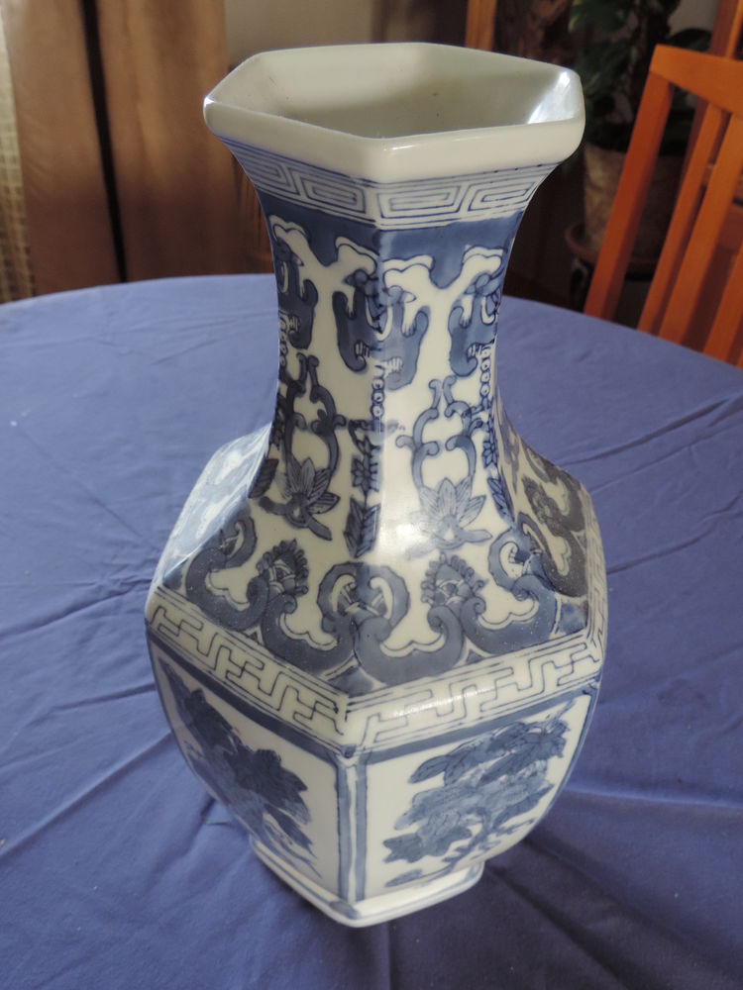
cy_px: 495
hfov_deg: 42.9
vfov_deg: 55.4
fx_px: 944
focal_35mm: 33
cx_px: 372
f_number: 3.2
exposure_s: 1/30
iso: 400
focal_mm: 5.8
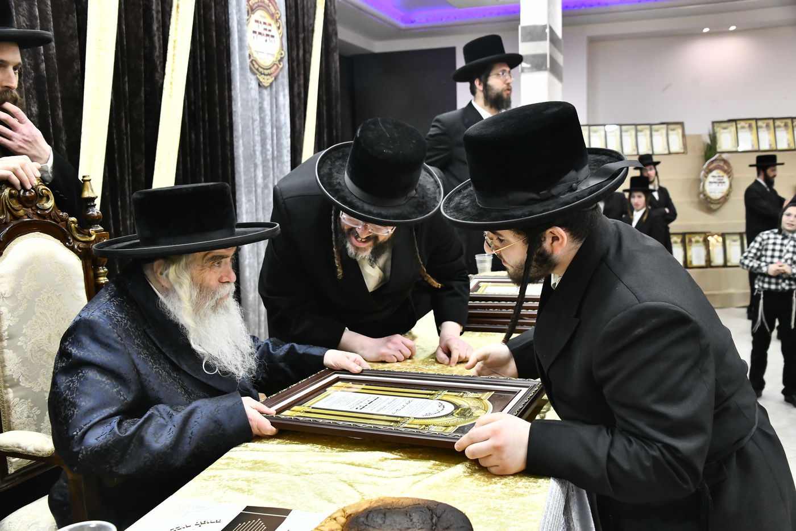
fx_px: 774
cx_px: 398
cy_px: 266
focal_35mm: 35
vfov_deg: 37.8
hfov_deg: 54.4
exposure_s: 1/200
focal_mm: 35
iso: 2500
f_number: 5.6
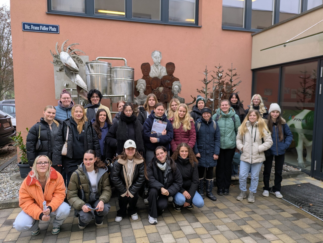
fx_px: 233
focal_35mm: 25
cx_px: 162
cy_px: 122
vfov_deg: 54.9
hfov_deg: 69.4
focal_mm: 5.43
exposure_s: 1/105
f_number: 1.89
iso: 48
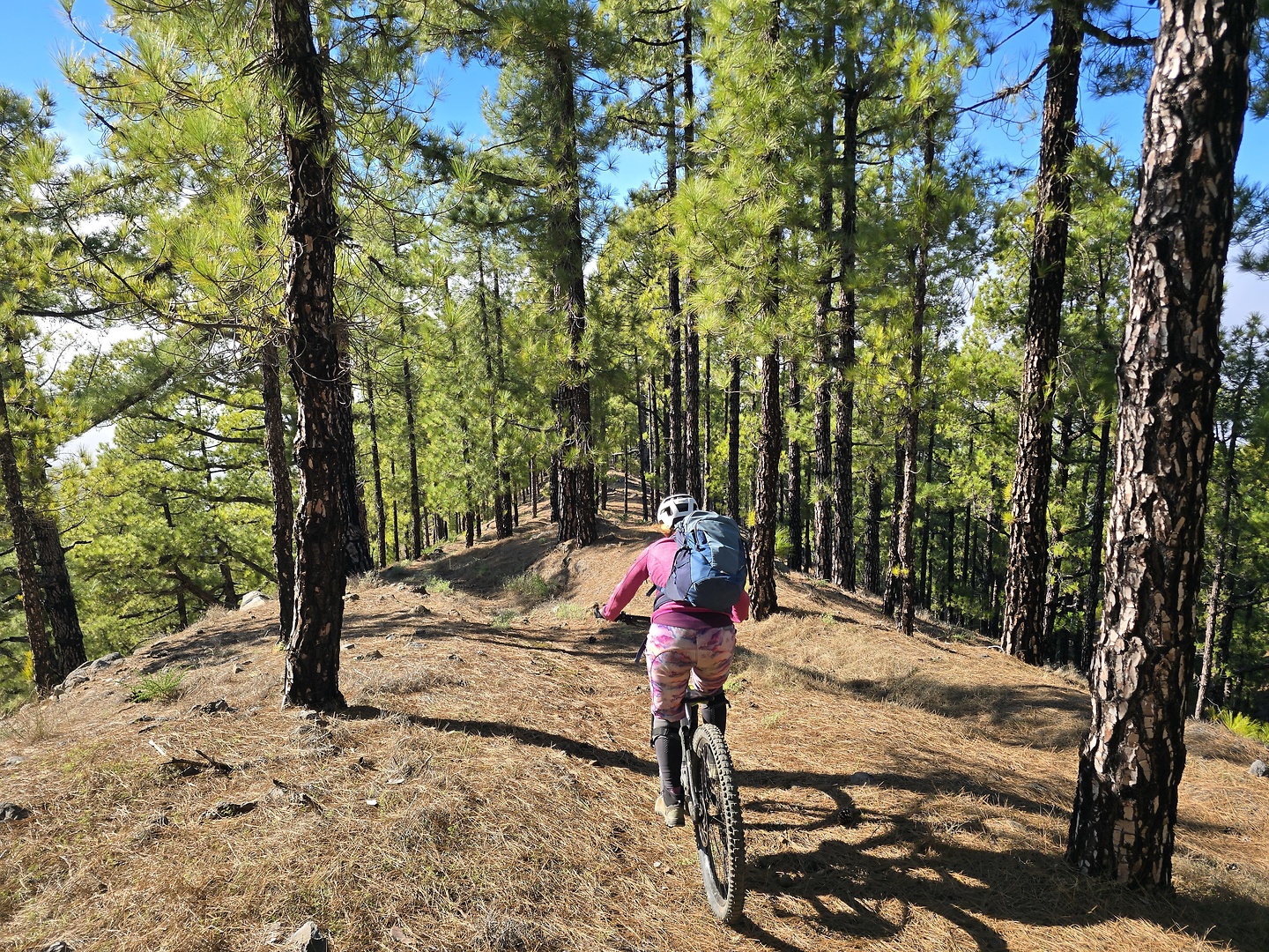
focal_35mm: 23
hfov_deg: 73.9
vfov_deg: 58.9
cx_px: 634
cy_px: 476
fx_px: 843
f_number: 1.7
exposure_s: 1/350
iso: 12
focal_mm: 6.3
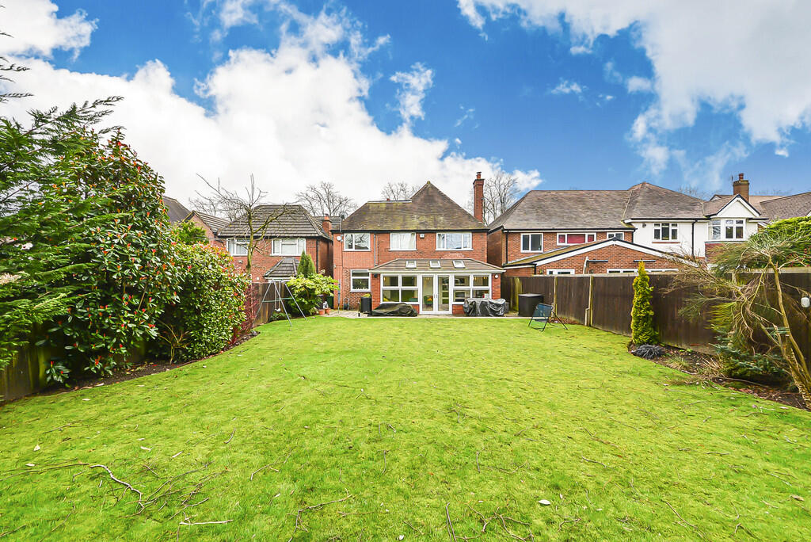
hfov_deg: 104.2
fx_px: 316
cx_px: 406
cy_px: 271
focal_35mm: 14
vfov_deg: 81.3
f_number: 9
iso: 400
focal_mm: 14
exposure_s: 1/320
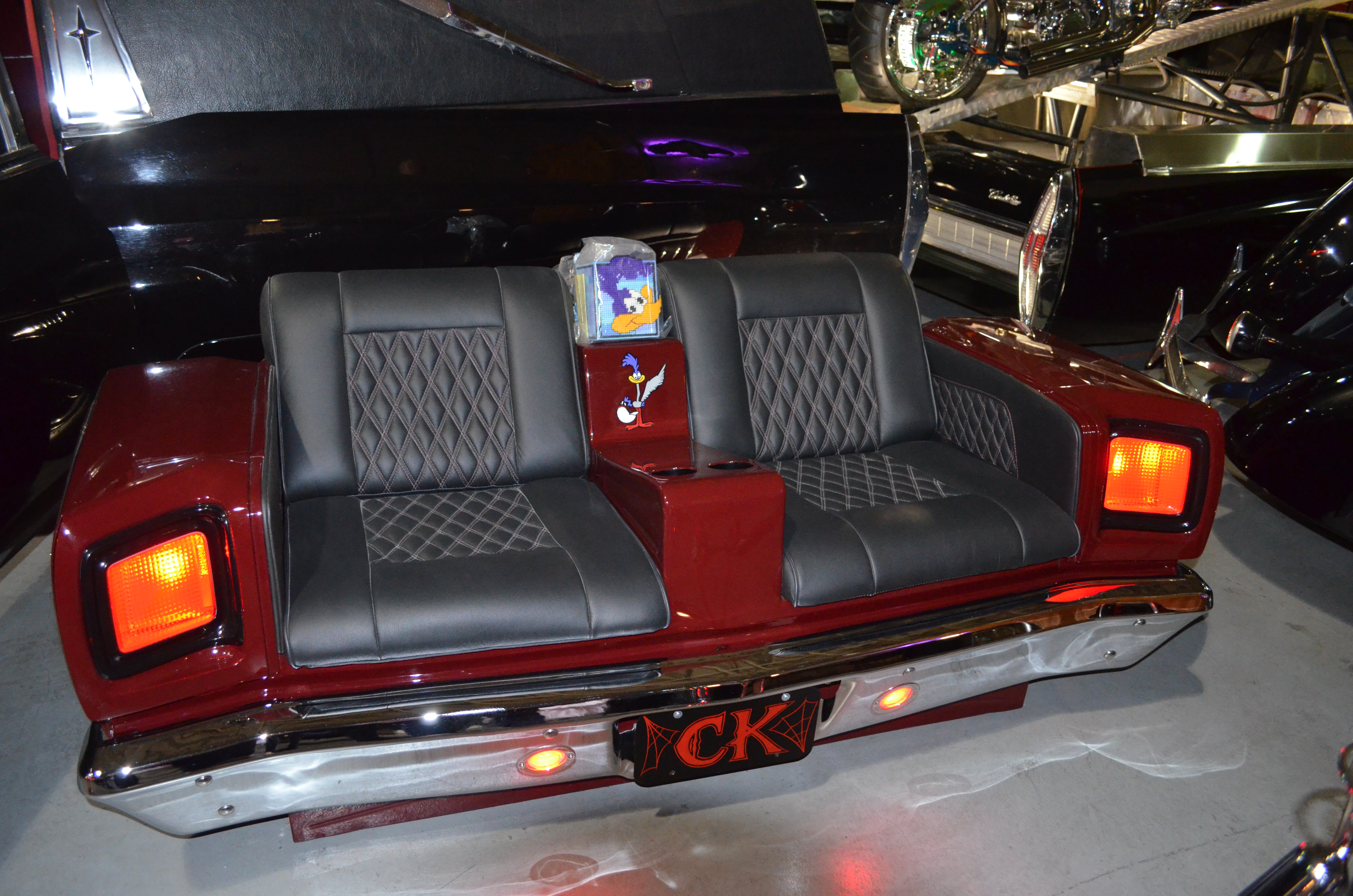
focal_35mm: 27
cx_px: 676
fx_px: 1013
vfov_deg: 47.7
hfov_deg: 67.5
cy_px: 448
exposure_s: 1/60
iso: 3200
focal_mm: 18
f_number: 3.5
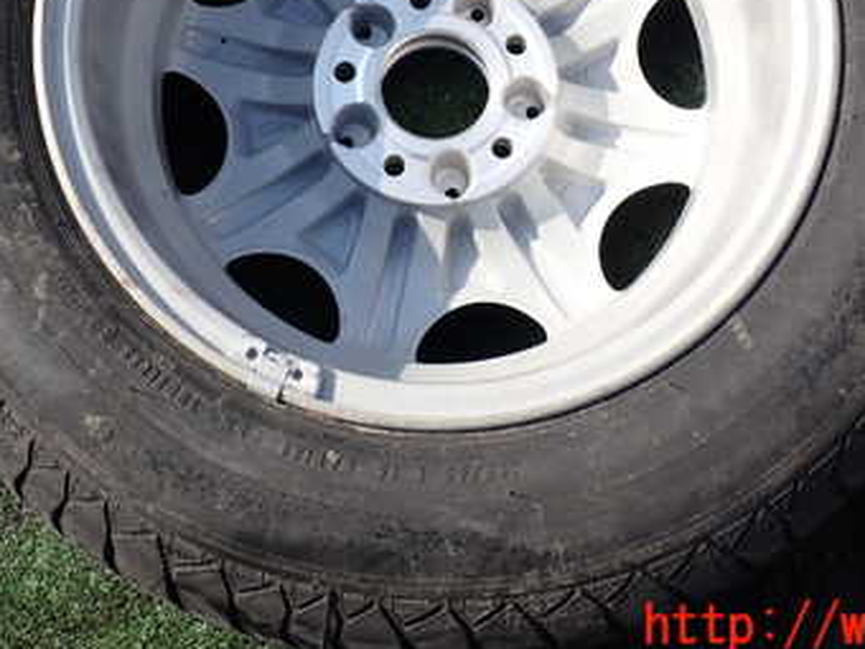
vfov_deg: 26.7
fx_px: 1324
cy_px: 87
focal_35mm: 53
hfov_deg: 36.2
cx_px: 455
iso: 100
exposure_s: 1/800
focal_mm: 5.4
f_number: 3.2
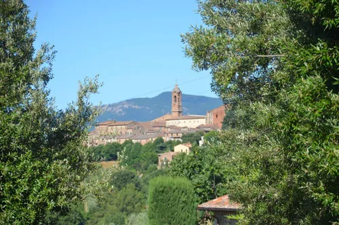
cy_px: 112
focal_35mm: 158
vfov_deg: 8.7
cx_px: 170
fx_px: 1480
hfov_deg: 13.1
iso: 200
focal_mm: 105
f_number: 6.3
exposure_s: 1/640
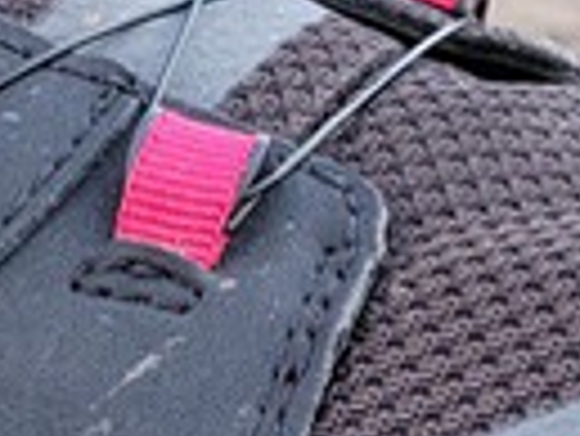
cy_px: 490
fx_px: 3388
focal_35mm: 202
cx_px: 211
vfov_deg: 7.3
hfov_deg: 9.8
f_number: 1.8
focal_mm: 5.4
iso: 40
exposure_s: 1/134
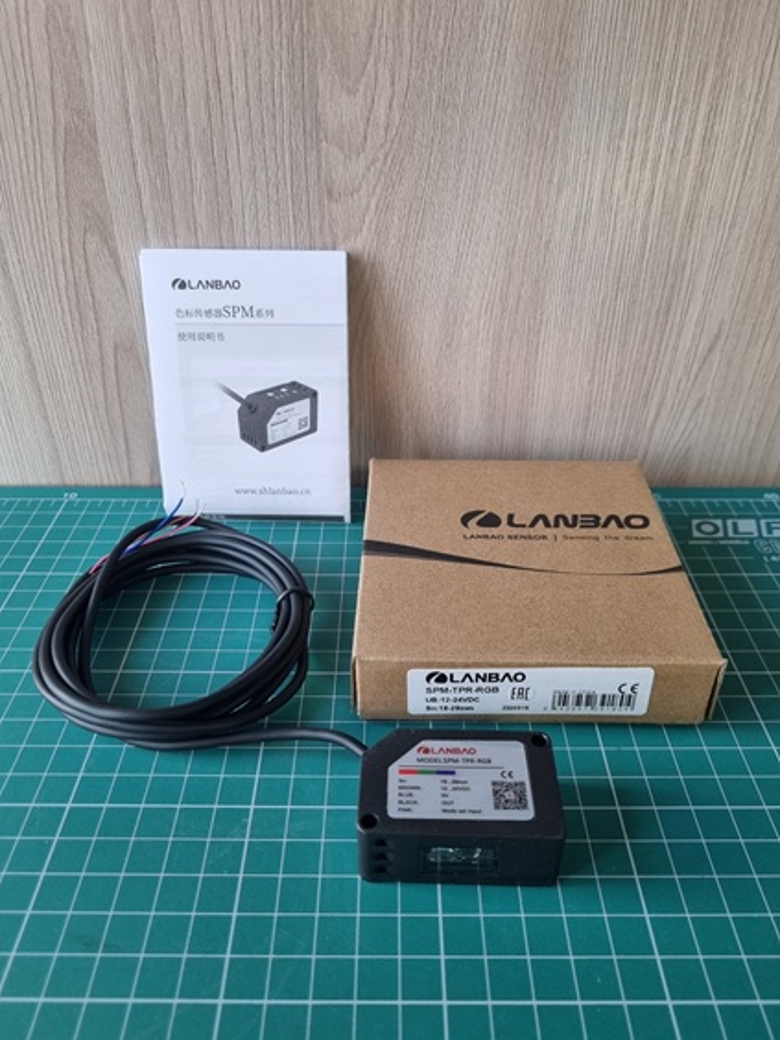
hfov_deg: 53.1
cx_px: 390
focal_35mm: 26
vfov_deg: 67.3
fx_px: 781
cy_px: 520
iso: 160
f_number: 1.8
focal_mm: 5.4
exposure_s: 1/100
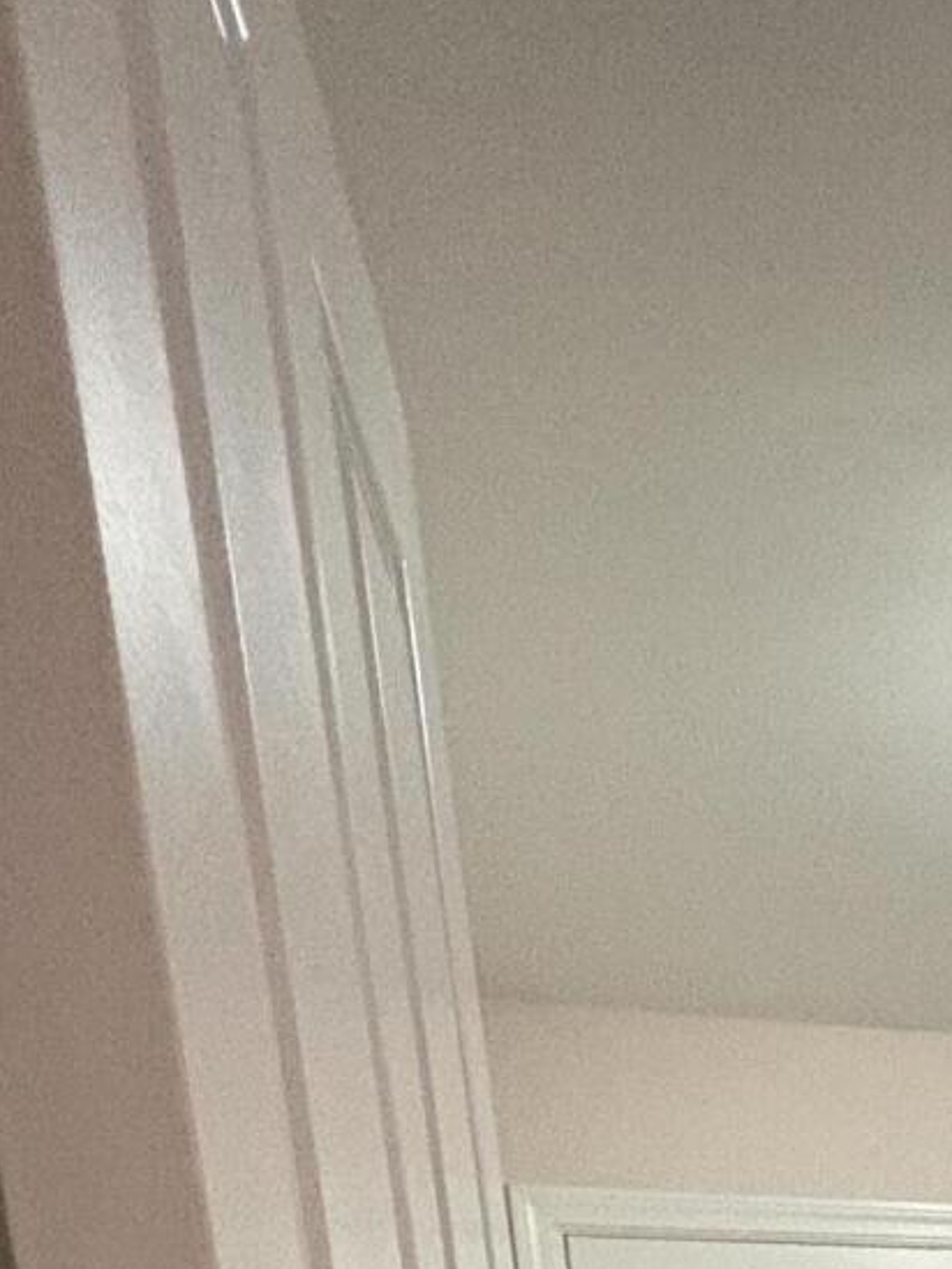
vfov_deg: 25.6
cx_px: 1400
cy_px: 2002
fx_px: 1869
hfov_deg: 23.4
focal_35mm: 51
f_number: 2.2
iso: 640
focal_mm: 2.22
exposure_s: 1/40
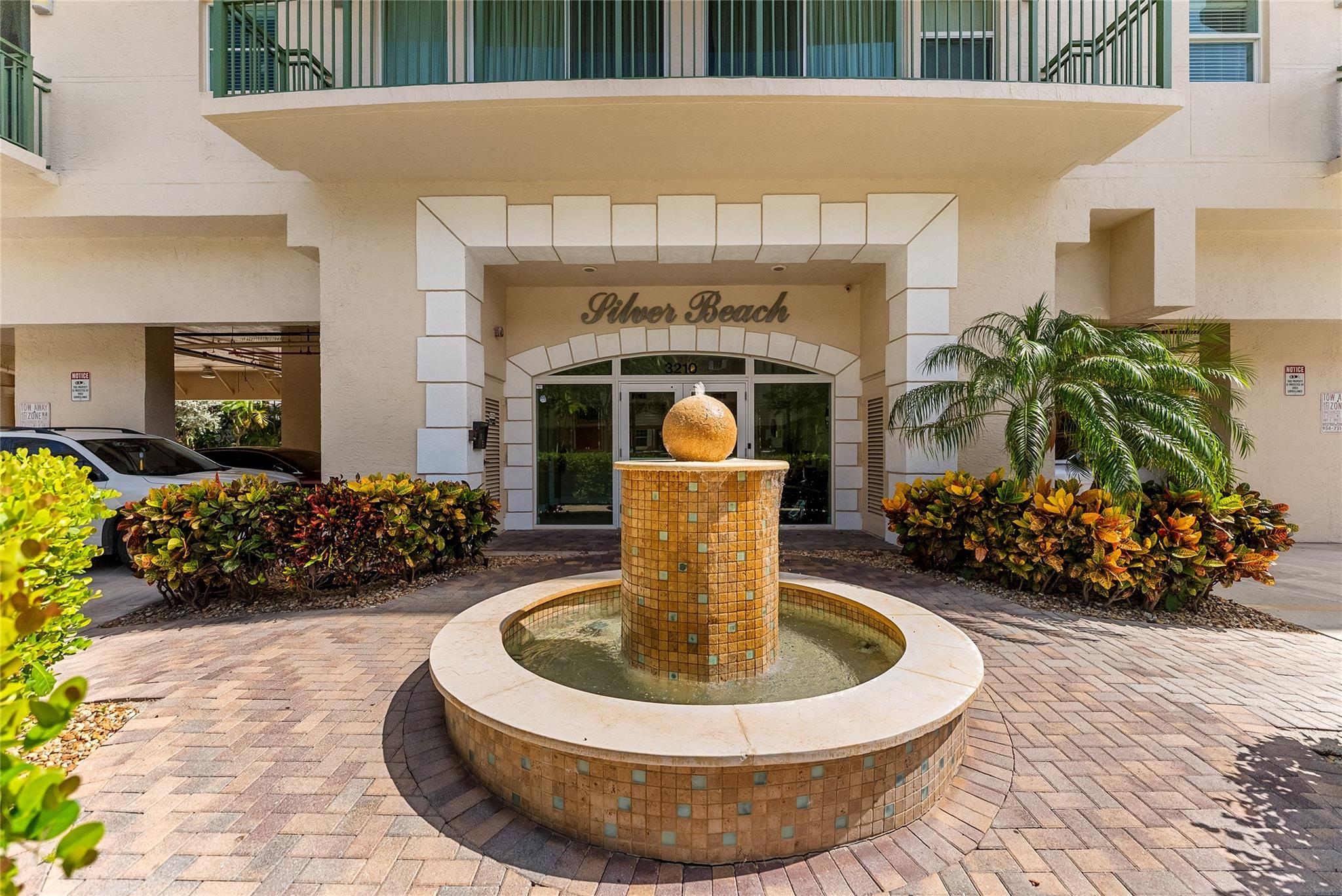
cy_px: 448
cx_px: 671
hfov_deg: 104.2
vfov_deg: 81.3
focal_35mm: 14
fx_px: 522
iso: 500
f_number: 2.8
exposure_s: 1/8000
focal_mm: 14
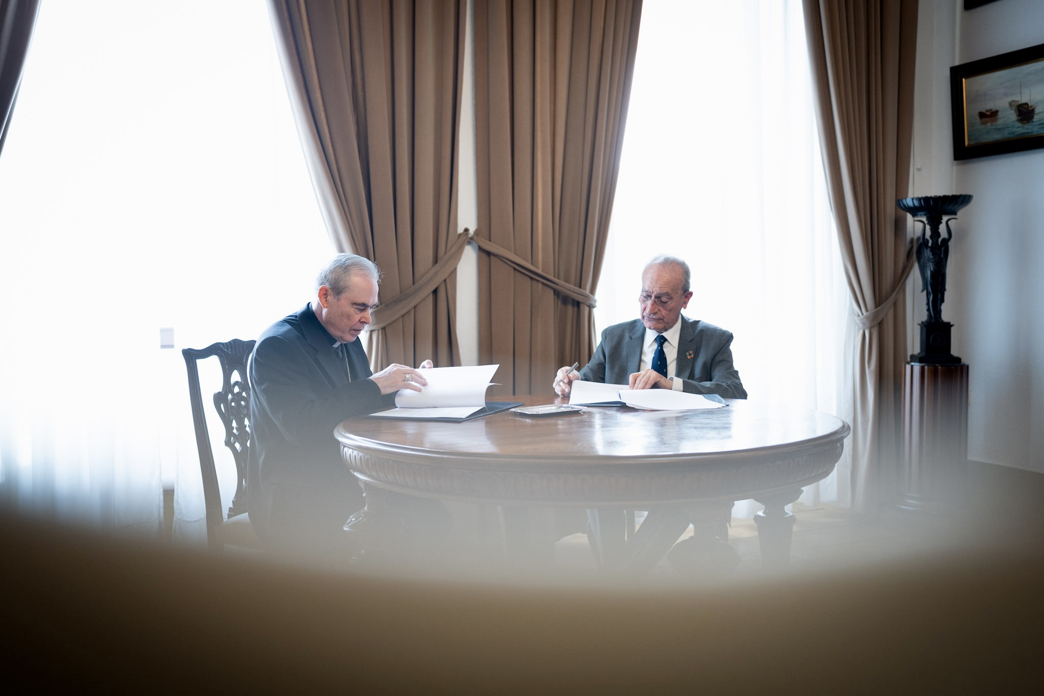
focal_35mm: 35
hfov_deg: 54.4
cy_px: 348
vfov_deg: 37.8
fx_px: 1015
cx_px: 522
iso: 1000
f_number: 1.4
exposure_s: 1/200
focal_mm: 35
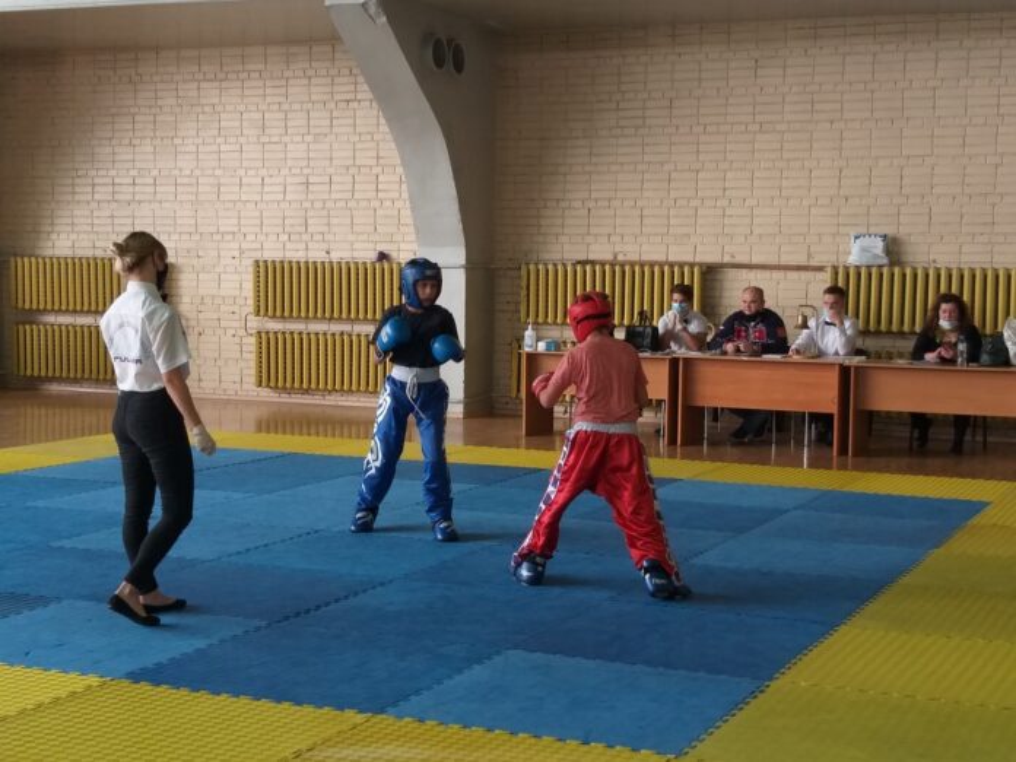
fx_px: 763
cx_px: 508
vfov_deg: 53.1
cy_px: 381
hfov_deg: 67.3
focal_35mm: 26
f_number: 1.7
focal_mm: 3.93
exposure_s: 1/100
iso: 64
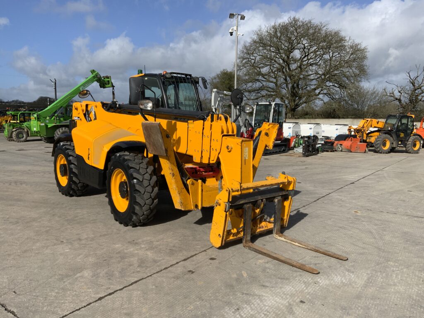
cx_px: 212
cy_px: 159
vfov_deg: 48.2
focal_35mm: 29
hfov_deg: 61.7
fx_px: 355
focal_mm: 3
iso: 20
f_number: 1.8
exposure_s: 1/2959
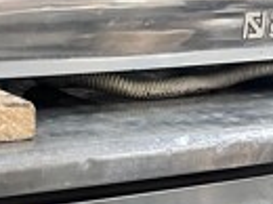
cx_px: 124
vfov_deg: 12.2
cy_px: 347
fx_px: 890
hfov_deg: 17.4
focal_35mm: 113
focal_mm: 6.86
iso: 500
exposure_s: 1/60
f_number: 1.78
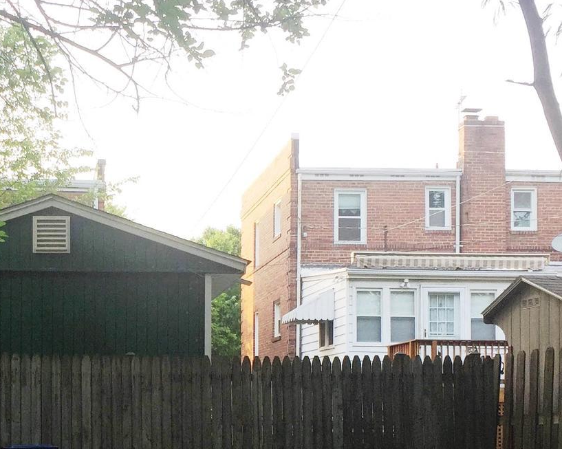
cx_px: 79
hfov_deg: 26.1
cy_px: 361
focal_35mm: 71
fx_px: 1181
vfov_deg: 21.3
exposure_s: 1/120
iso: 32
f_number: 2.2
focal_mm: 4.15
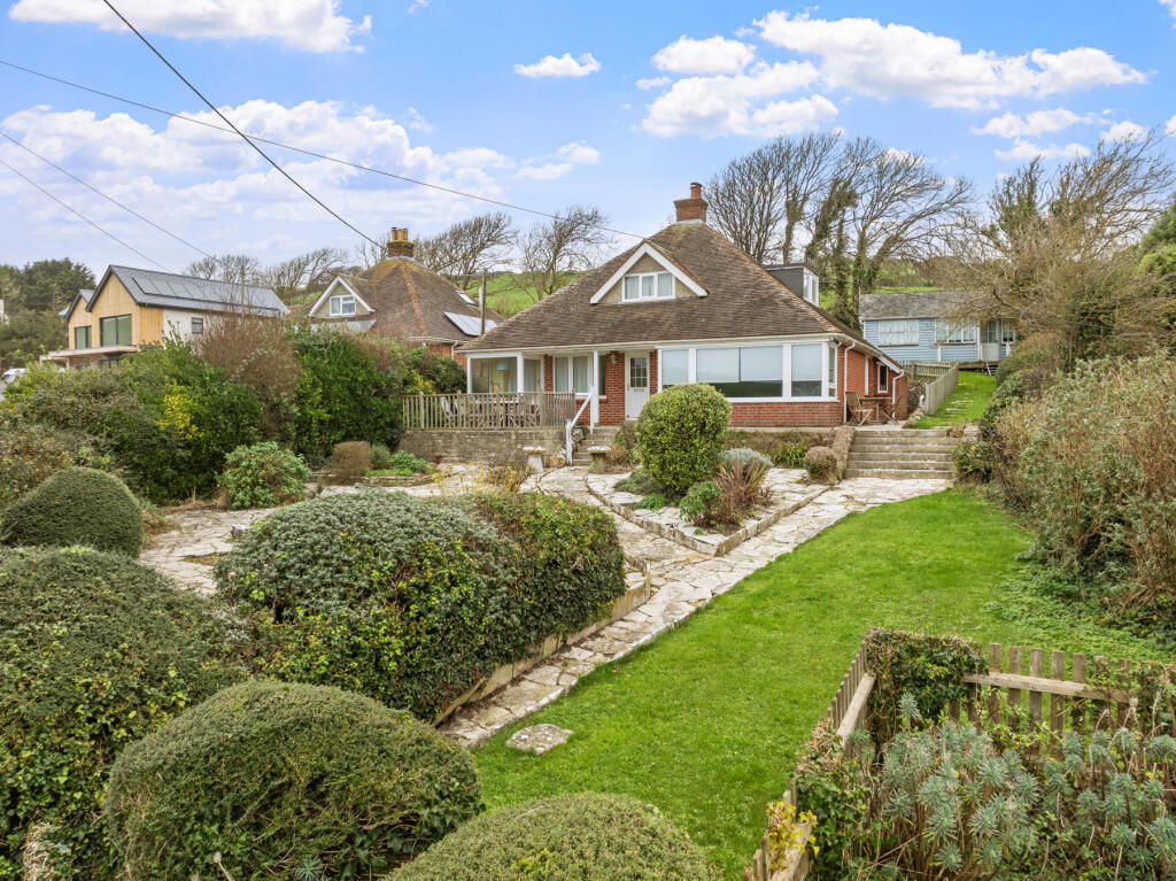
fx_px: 815
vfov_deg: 56.8
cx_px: 588
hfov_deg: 71.6
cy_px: 440
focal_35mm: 24
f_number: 2.8
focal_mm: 12.29
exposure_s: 1/50
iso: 140
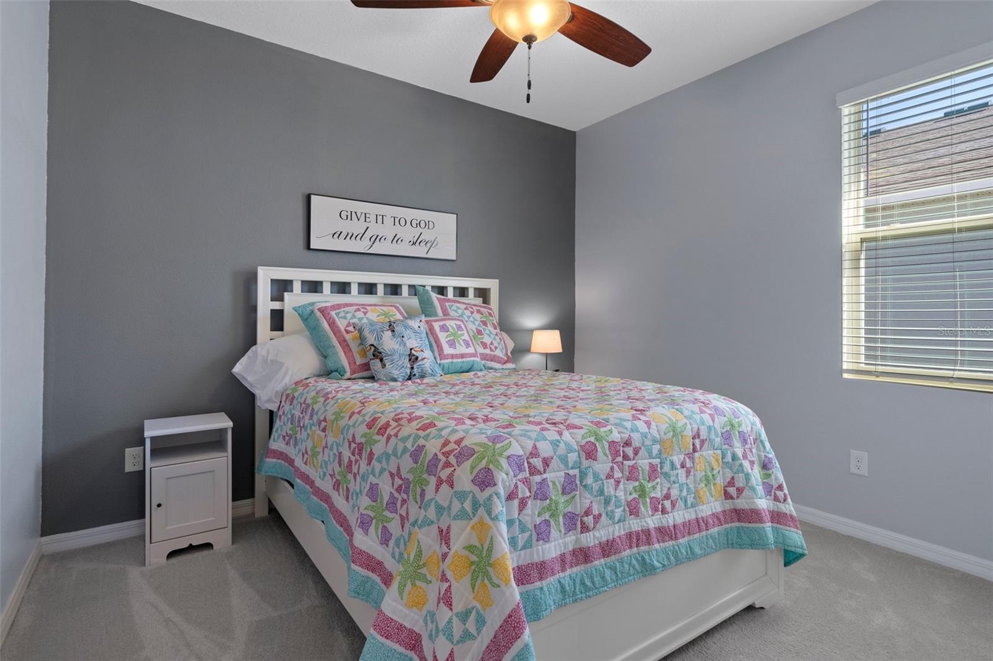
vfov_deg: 70.4
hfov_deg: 93.3
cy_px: 330
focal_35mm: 17
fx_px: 469
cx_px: 496
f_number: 8
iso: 320
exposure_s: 1/2
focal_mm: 17
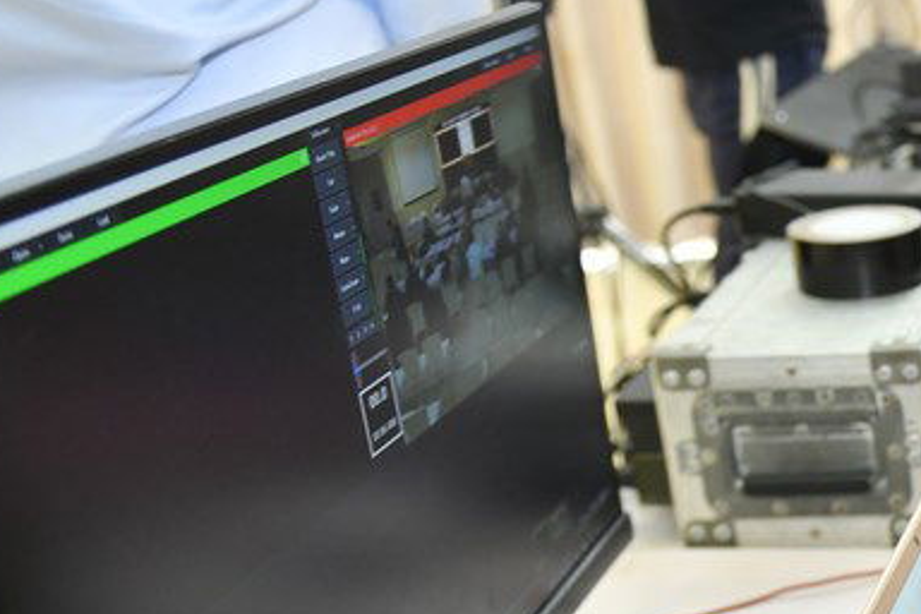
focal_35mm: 72
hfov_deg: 23.9
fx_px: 1842
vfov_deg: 18.7
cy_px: 511
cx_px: 1269
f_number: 13
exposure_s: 1/125
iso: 800
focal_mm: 24
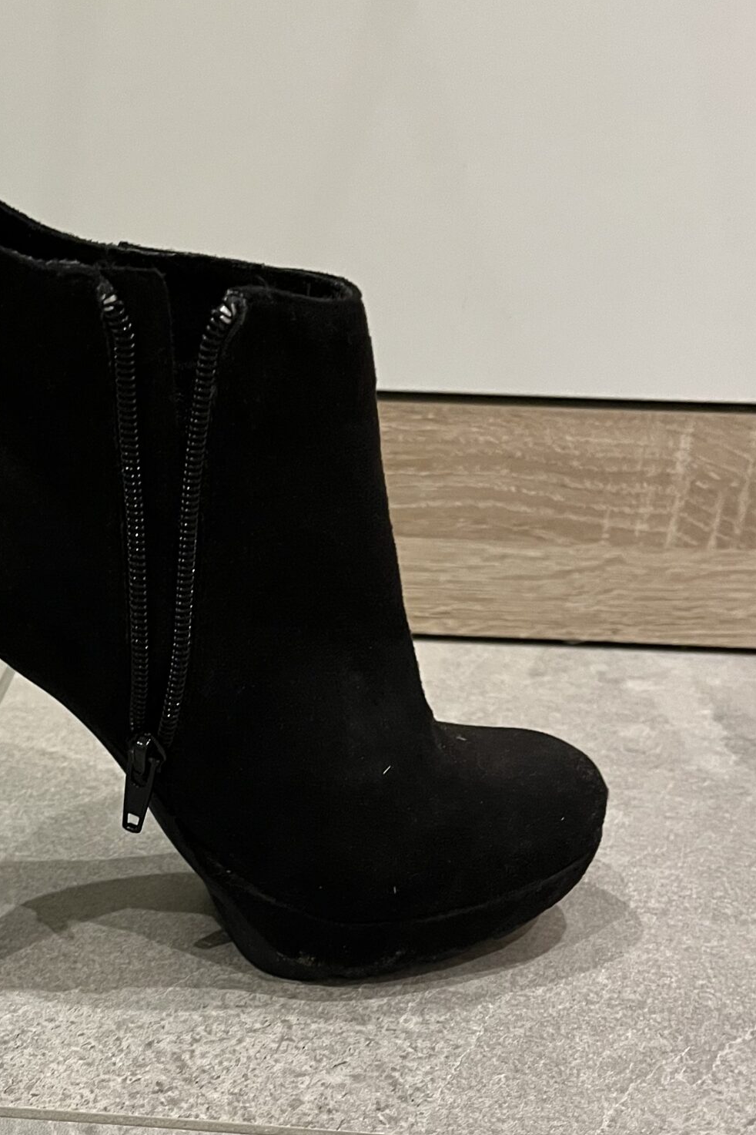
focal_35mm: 47
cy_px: 841
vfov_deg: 40.8
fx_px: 1480
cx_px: 192
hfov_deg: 28.2
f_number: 1.6
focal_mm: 5.1
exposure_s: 1/50
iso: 320
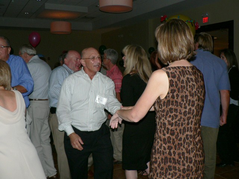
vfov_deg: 39.7
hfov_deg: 51.4
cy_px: 90
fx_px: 249
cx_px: 120
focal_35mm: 36
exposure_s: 1/60
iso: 100
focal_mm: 6
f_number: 2.8
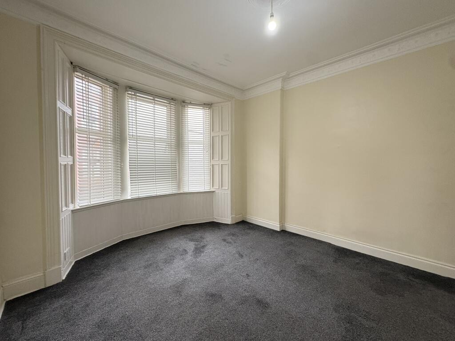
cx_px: 228
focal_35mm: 14
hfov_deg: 102.1
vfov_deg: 85.7
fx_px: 184
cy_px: 170
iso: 320
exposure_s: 1/60
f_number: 2.2
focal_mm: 2.22
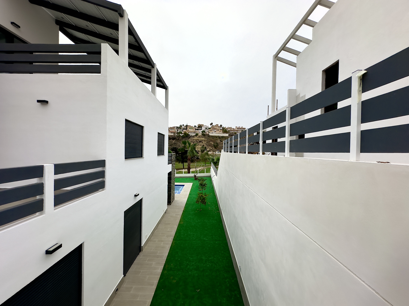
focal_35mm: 14
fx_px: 165
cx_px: 204
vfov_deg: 85.7
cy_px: 153
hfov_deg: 102.1
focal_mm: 2.22
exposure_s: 1/955
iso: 40
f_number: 2.2
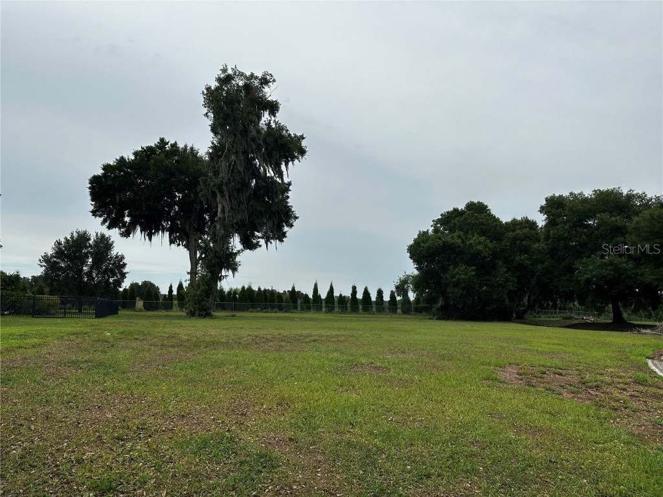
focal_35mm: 24
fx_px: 460
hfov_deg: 71.6
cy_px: 248
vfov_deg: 56.8
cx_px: 332
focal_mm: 6.86
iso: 80
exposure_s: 1/4545
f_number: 1.78
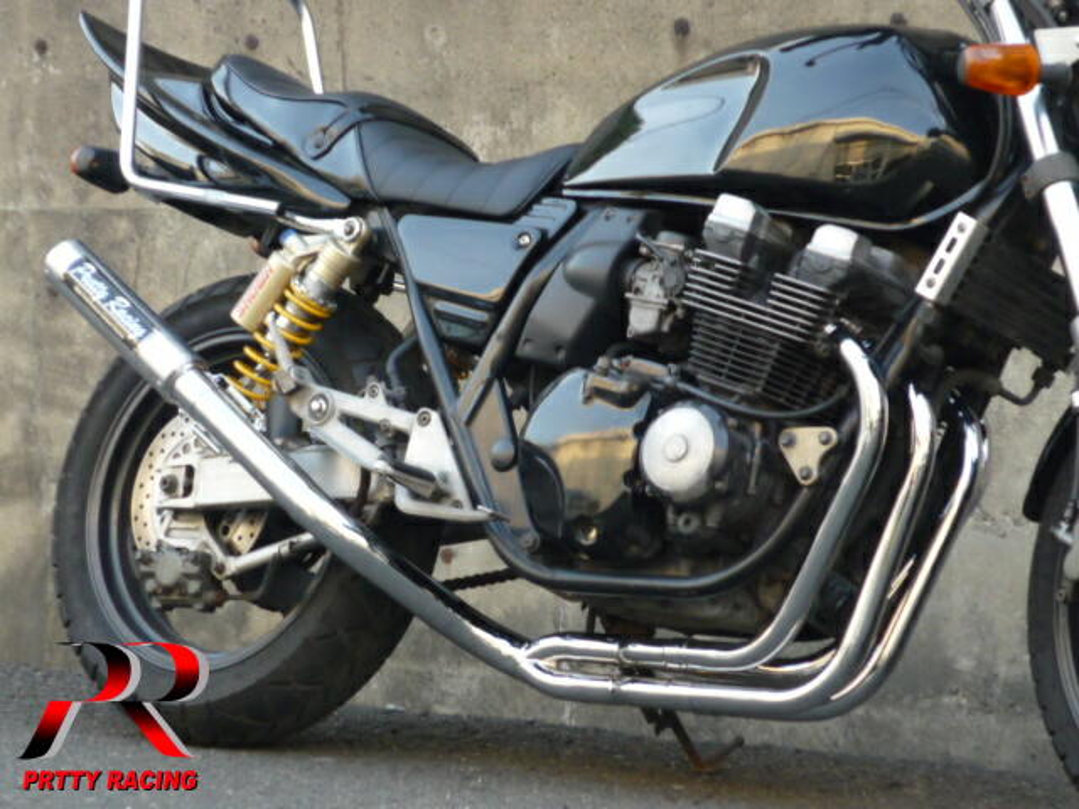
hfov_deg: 19.8
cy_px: 404
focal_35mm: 99
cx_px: 540
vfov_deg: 14.9
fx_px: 3086
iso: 160
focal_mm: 10.2
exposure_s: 1/60
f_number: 3.7
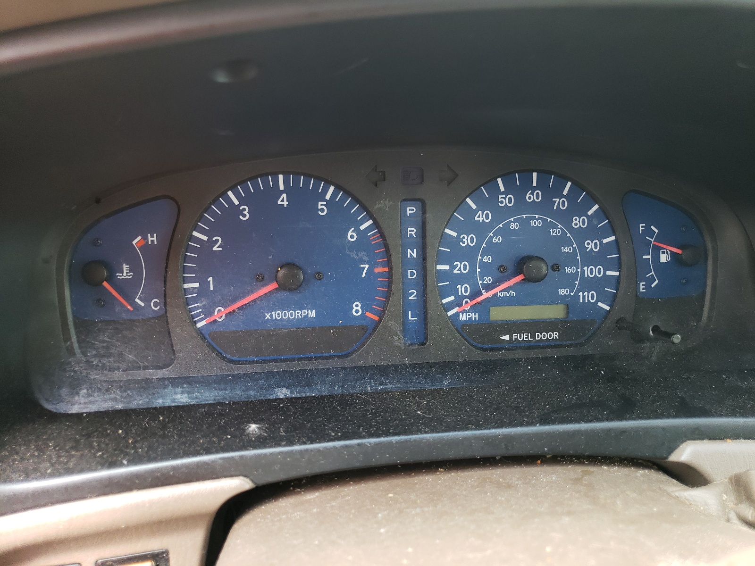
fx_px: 567
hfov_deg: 67.3
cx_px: 378
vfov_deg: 53.1
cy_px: 283
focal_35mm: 26
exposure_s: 1/60.2
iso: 82
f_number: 1.5
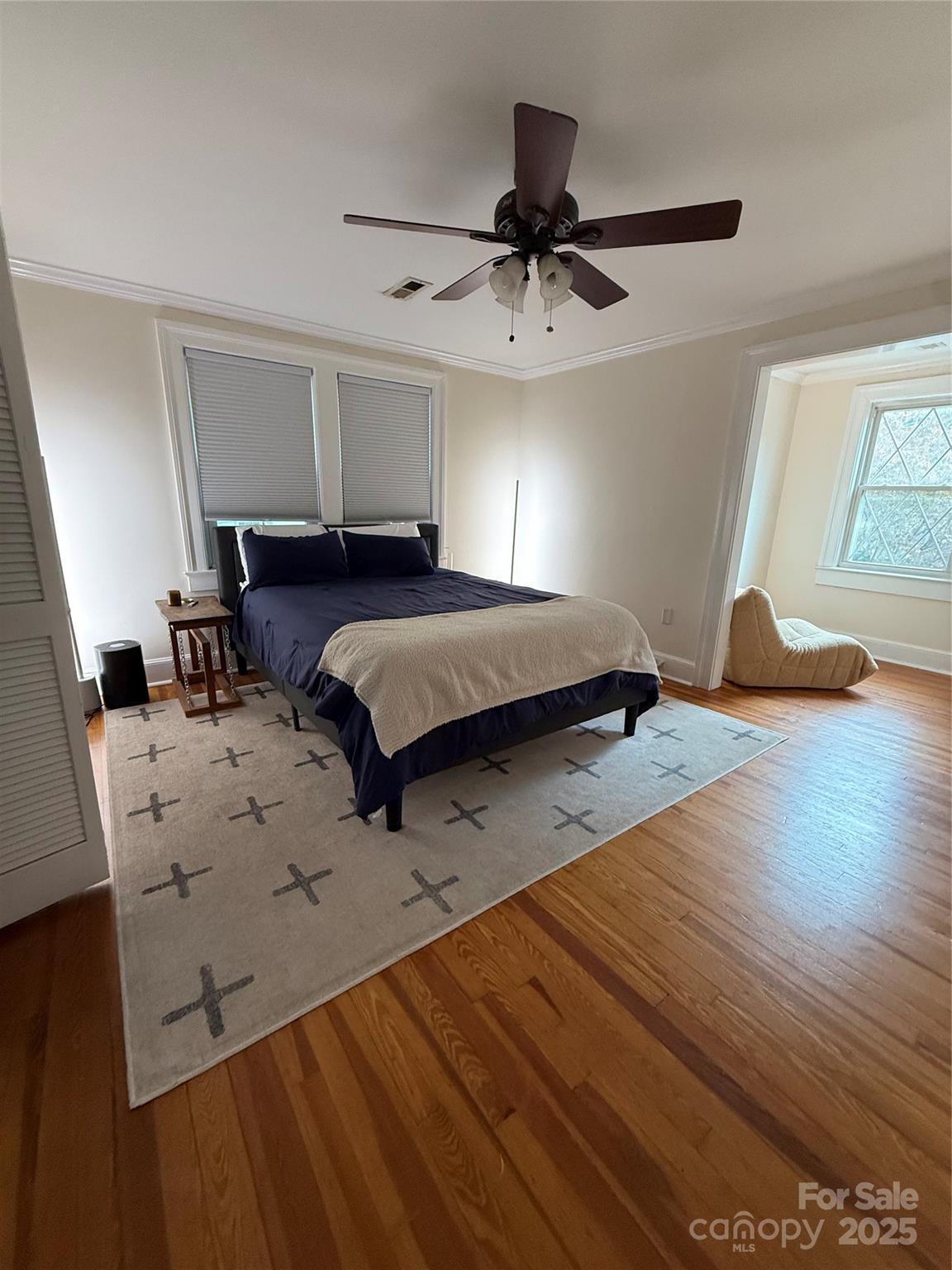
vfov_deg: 102.1
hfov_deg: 85.7
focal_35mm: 14
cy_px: 635
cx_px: 476
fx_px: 513
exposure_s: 1/89
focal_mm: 2.22
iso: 320
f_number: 2.2
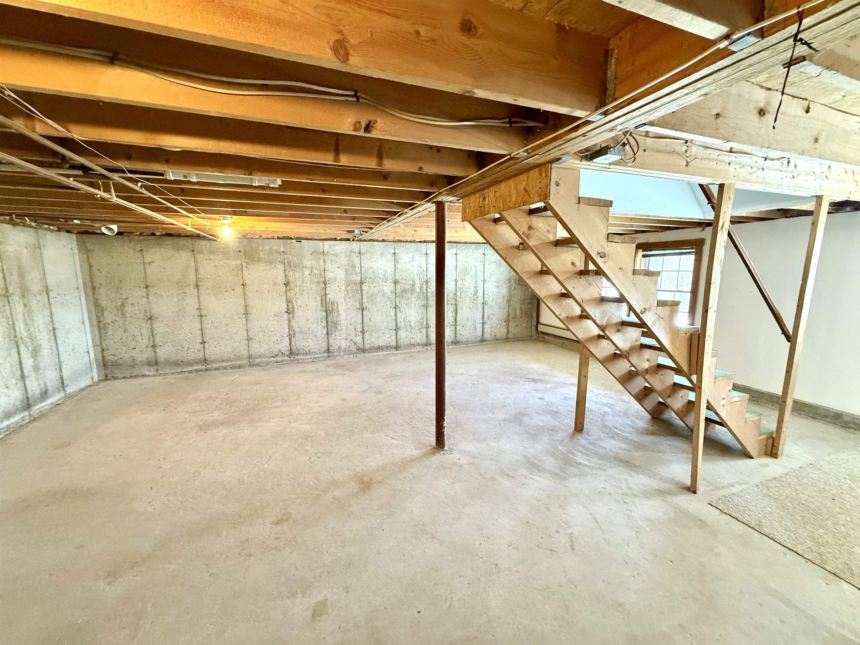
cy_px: 322
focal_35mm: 14
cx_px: 430
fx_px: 348
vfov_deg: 85.7
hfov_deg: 102.1
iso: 400
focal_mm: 2.22
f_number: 2.2
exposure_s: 1/60
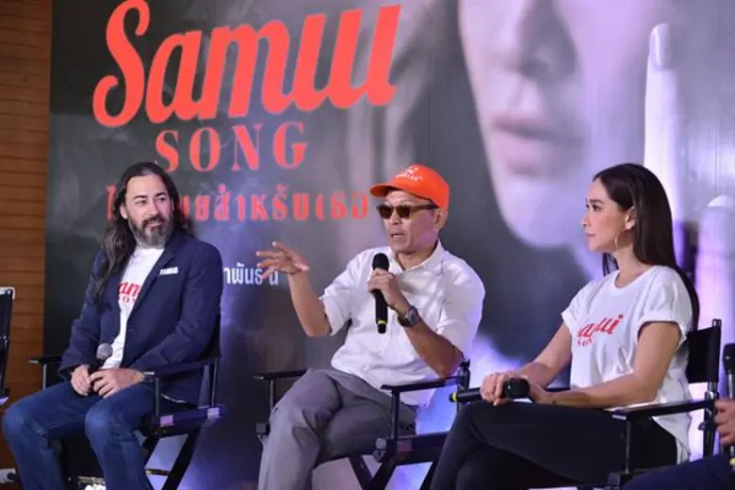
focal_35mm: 78
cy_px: 245
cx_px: 368
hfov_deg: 26.0
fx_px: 1592
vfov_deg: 17.5
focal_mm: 78
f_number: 3.5
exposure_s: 1/500
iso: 1600
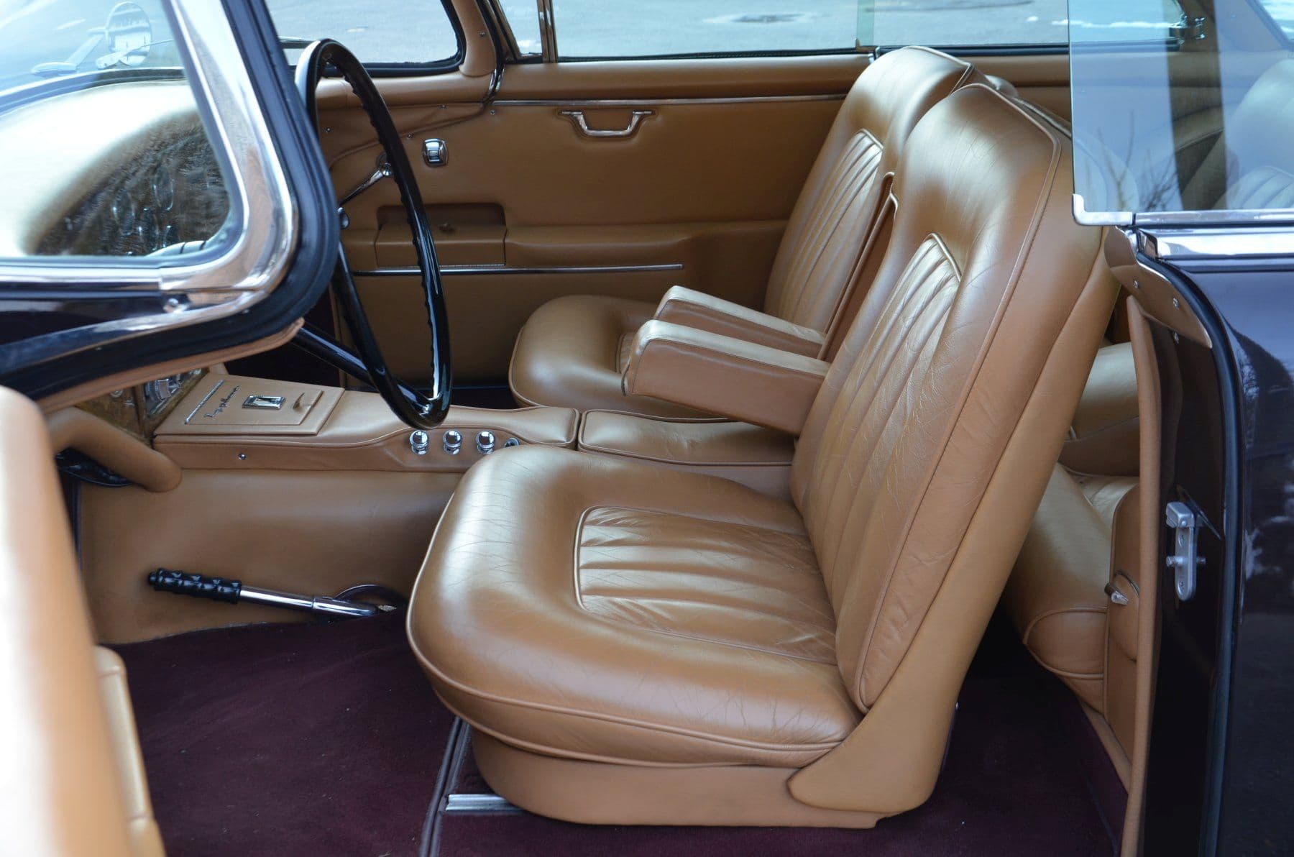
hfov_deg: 49.6
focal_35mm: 39
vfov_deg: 34.1
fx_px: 1399
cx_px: 647
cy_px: 428
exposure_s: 1/125
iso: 360
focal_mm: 26
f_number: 5.6
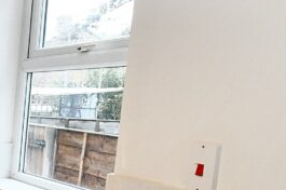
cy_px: 163
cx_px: -191
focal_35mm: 58
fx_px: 460
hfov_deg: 23.5
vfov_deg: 22.9
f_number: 10
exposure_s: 1/25
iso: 1600
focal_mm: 10
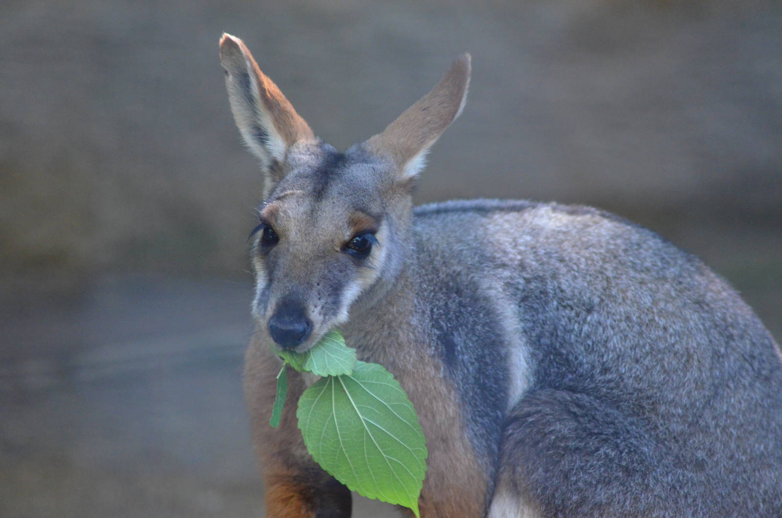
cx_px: 391
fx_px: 7479
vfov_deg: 4.0
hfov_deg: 6.0
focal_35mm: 345
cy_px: 259
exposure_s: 1/400
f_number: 5
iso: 3200
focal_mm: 230
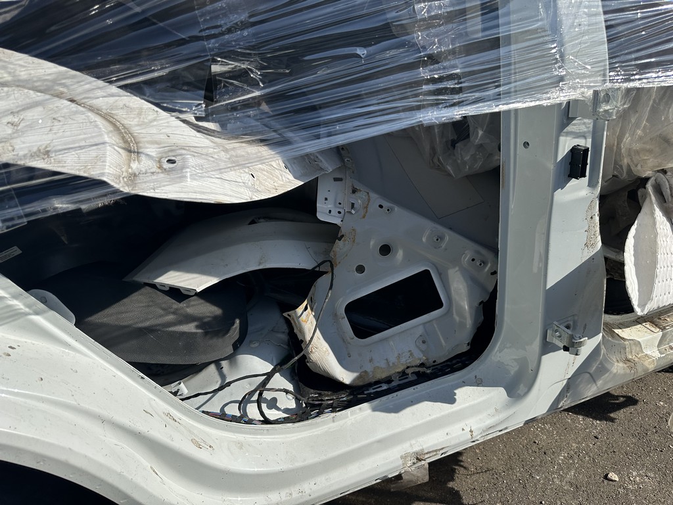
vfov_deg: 56.8
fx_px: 467
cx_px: 336
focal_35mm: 24
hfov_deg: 71.6
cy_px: 252
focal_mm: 6.86
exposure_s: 1/6211
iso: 80
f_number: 1.78
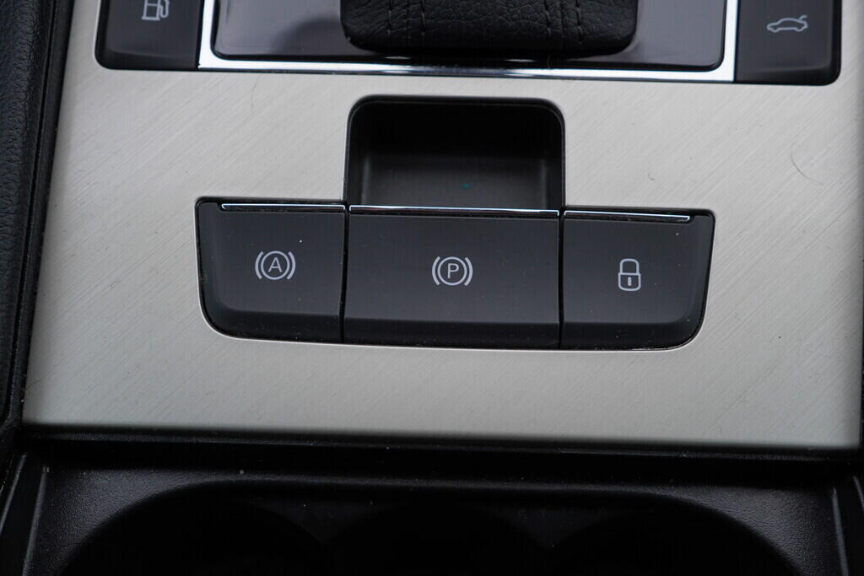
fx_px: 864
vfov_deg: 36.9
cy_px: 288
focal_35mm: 36
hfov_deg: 53.1
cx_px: 432
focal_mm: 24
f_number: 3.5
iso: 125
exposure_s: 1/60
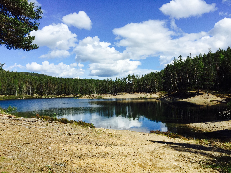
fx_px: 194
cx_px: 116
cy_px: 86
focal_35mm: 29
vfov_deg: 48.2
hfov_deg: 61.7
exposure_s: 1/3049
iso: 32
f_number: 2.2
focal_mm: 4.15
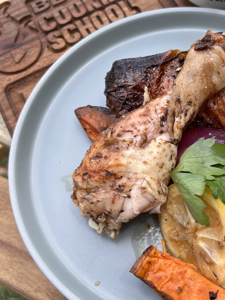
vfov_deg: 42.0
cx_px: 170
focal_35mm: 45
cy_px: 126
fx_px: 390
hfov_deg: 31.6
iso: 50
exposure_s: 1/1645
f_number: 1.5
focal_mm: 5.7
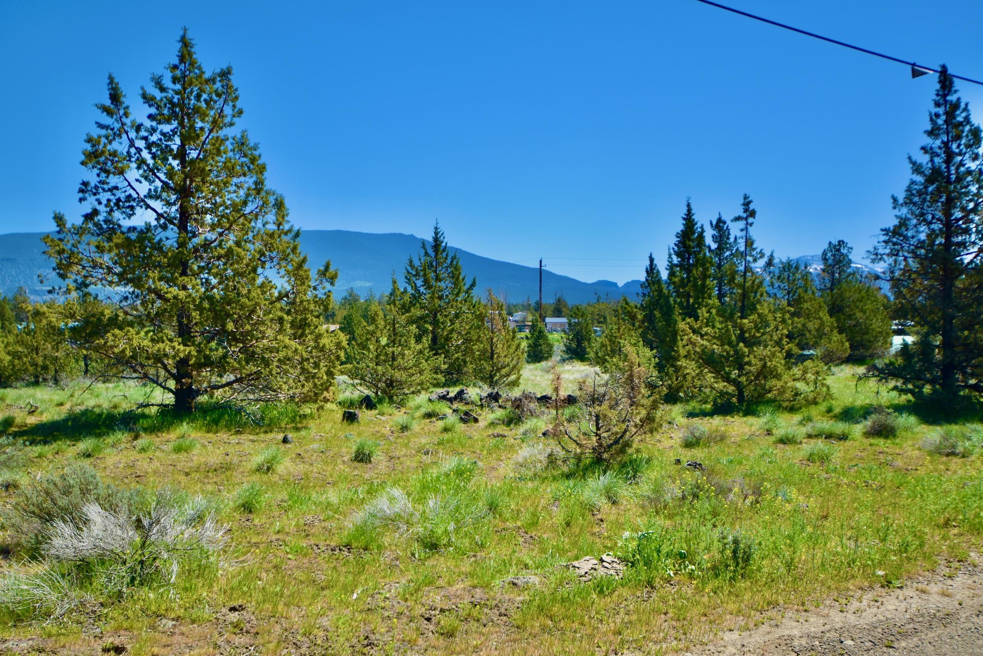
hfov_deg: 53.1
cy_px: 328
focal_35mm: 36
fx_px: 983
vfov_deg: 36.9
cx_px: 492
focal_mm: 24
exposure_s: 1/1250
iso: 200
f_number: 4.5
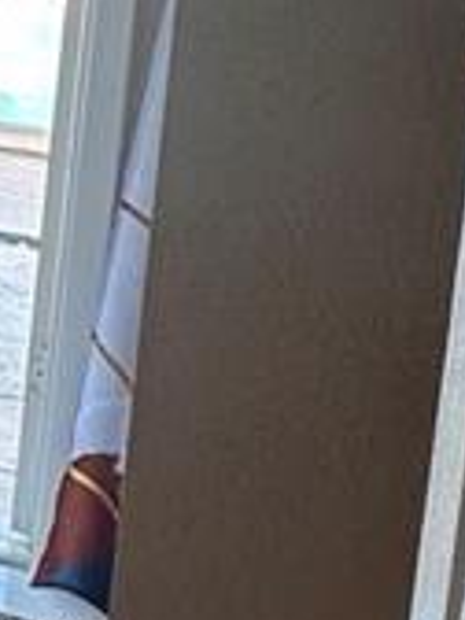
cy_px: -96
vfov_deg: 18.7
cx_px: -742
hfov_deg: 11.5
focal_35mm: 100
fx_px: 1791
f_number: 2.2
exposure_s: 1/120
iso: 80
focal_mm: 2.22
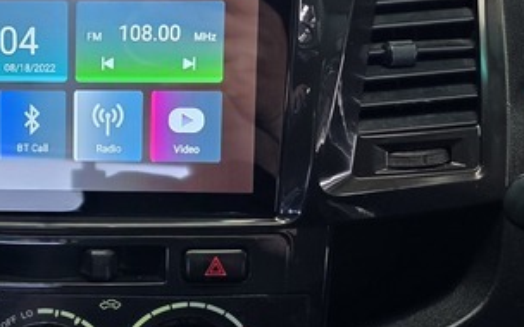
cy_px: 143
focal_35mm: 82
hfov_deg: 24.5
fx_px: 1171
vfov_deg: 15.9
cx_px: 48
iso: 160
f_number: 1.7
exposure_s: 1/100
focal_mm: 6.25
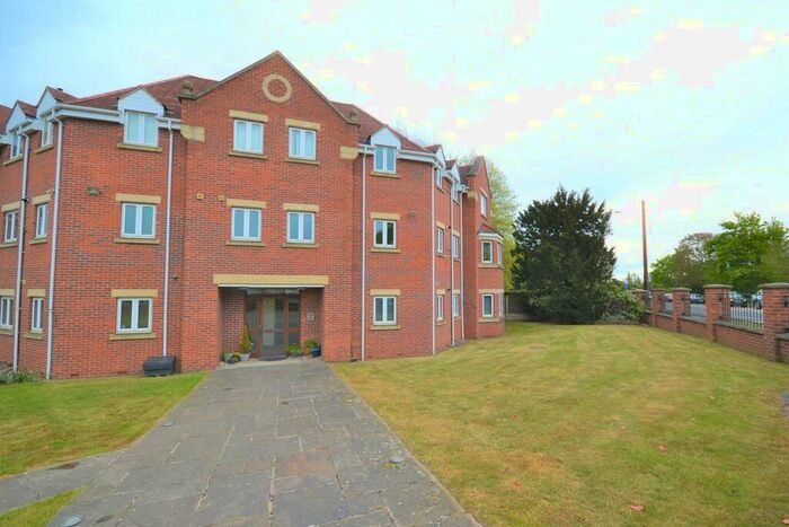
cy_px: 264
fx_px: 329
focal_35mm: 15
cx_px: 394
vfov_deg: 77.4
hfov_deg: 100.4
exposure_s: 1/160
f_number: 6.3
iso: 100
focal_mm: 10
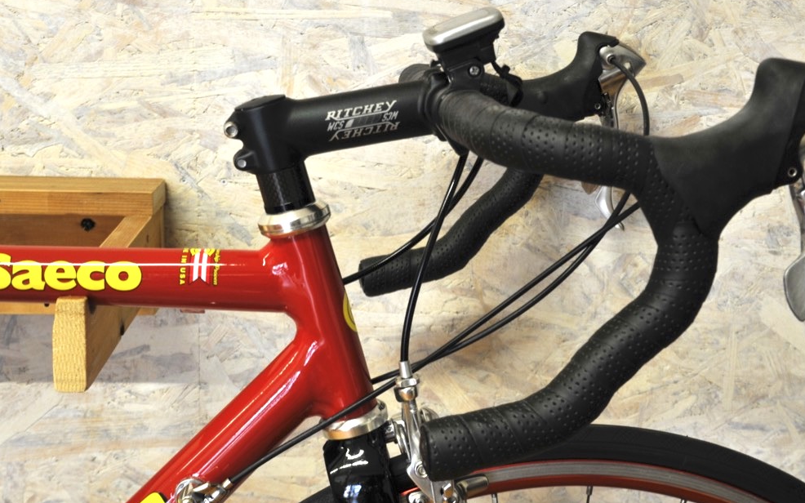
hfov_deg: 32.9
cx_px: 450
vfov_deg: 20.9
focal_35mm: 62
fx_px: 1360
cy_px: 291
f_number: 11
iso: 800
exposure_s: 1/3
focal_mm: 50
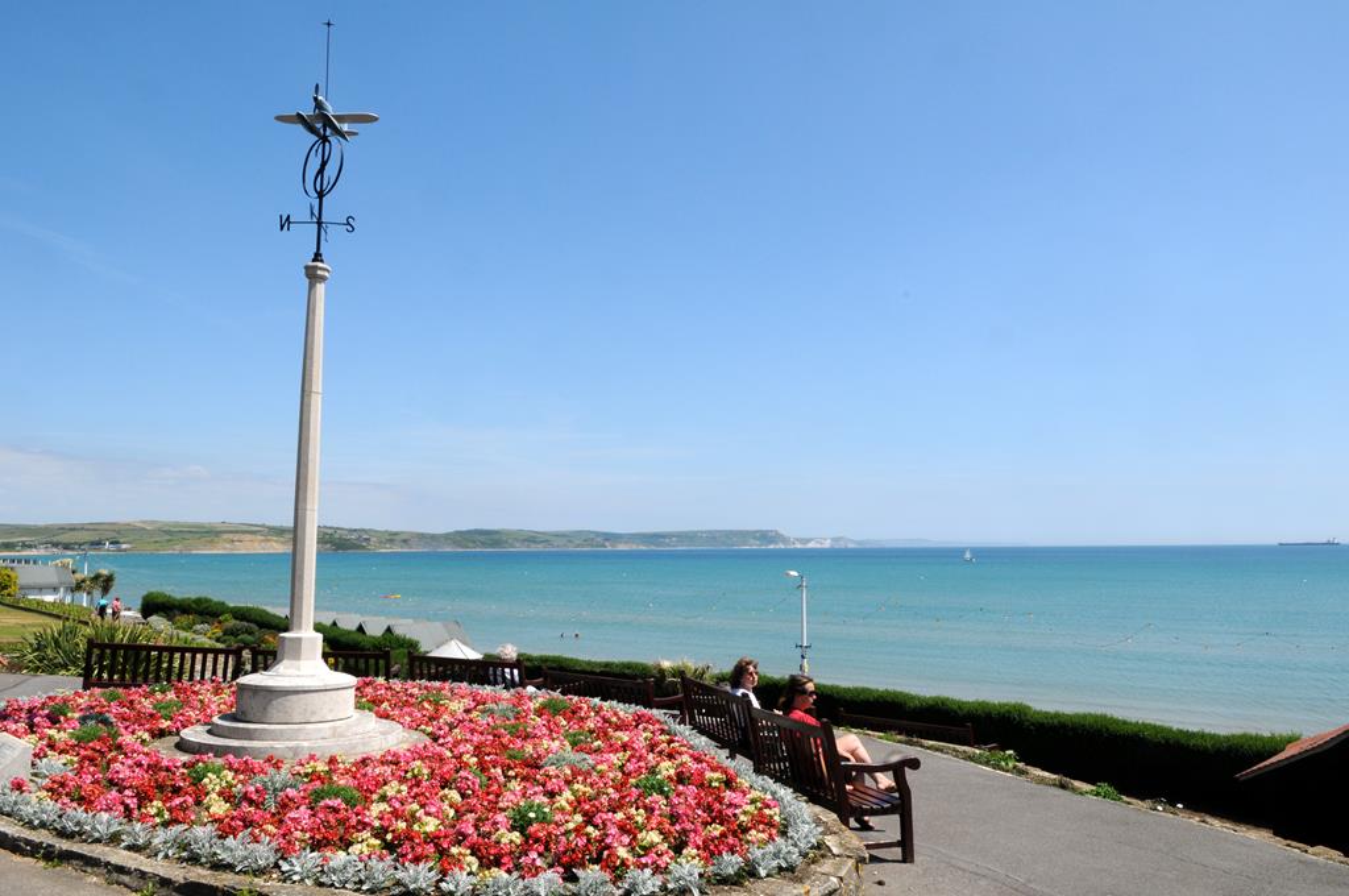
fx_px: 954
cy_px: 448
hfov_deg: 70.5
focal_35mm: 26
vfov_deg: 50.3
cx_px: 674
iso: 400
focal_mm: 17
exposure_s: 1/250
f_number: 16
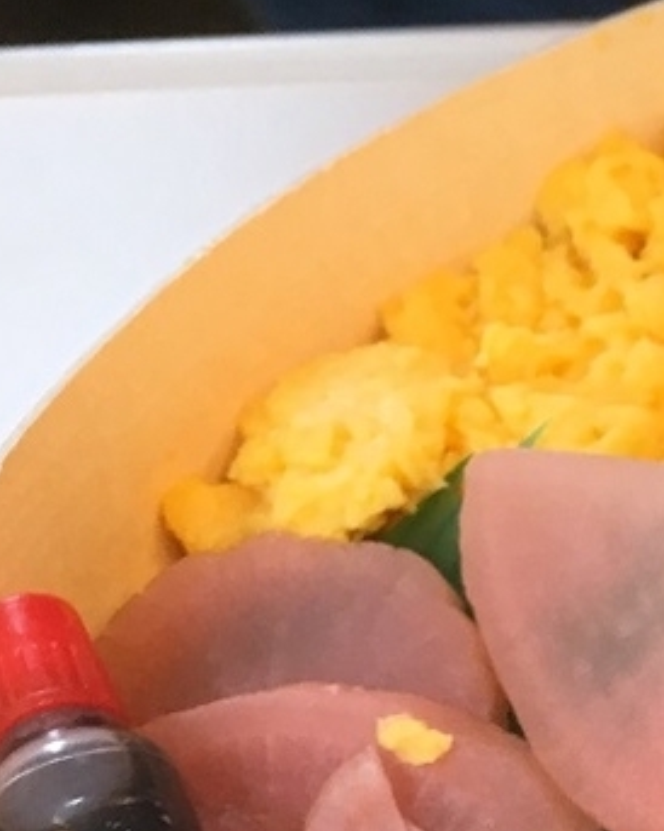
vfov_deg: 18.4
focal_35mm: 99
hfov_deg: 13.9
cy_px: 998
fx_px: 2434
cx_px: 1183
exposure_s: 1/30
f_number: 2.2
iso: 40
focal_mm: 4.15
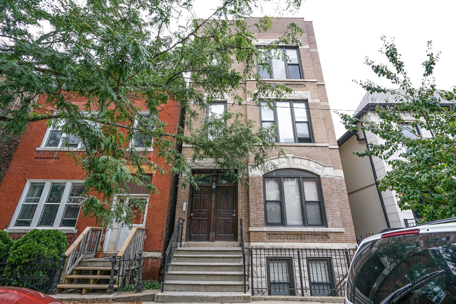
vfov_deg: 73.8
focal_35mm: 16
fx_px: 203
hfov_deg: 96.7
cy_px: 152
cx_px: 228
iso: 160
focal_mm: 16
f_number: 9
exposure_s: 1/25
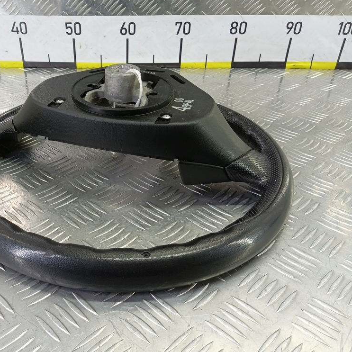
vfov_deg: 57.3
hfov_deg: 56.1
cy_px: 171
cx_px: 118
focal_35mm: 28
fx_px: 322
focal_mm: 4.11
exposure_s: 1/50
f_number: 1.6
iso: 185
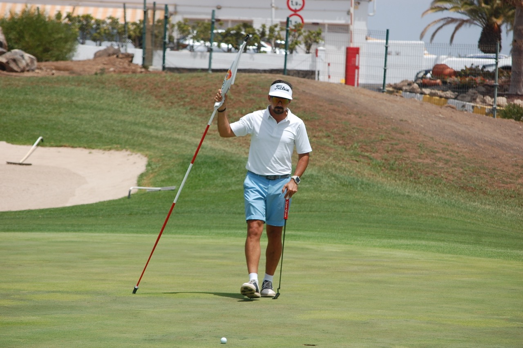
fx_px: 2656
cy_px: 174
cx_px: 262
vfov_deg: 7.5
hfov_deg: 11.2
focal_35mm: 183
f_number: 7.1
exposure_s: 1/640
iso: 200
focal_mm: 122
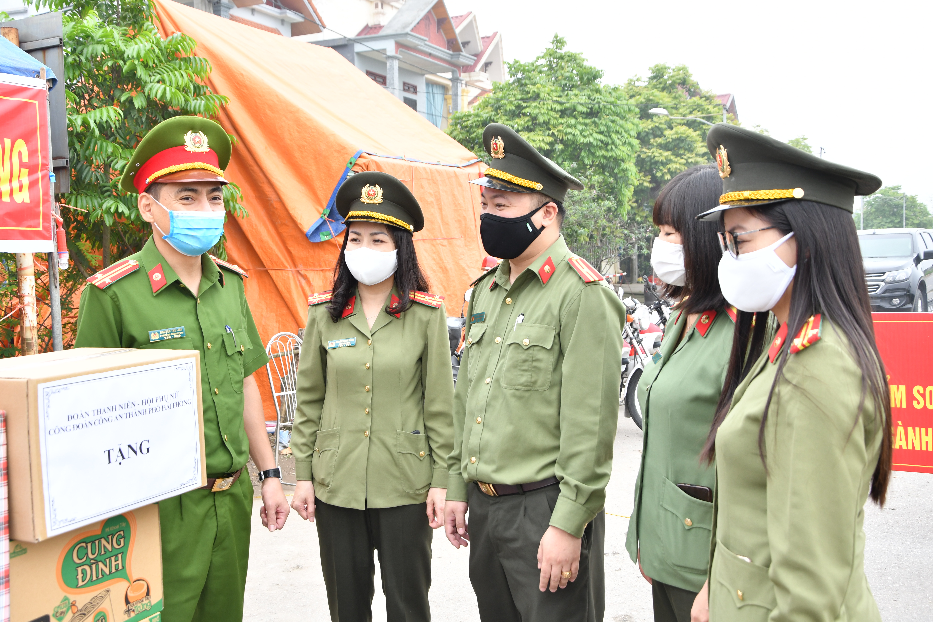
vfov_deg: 34.2
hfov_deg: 49.6
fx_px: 1011
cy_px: 311
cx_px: 466
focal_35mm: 39
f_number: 6.3
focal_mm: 26
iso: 320
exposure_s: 1/200
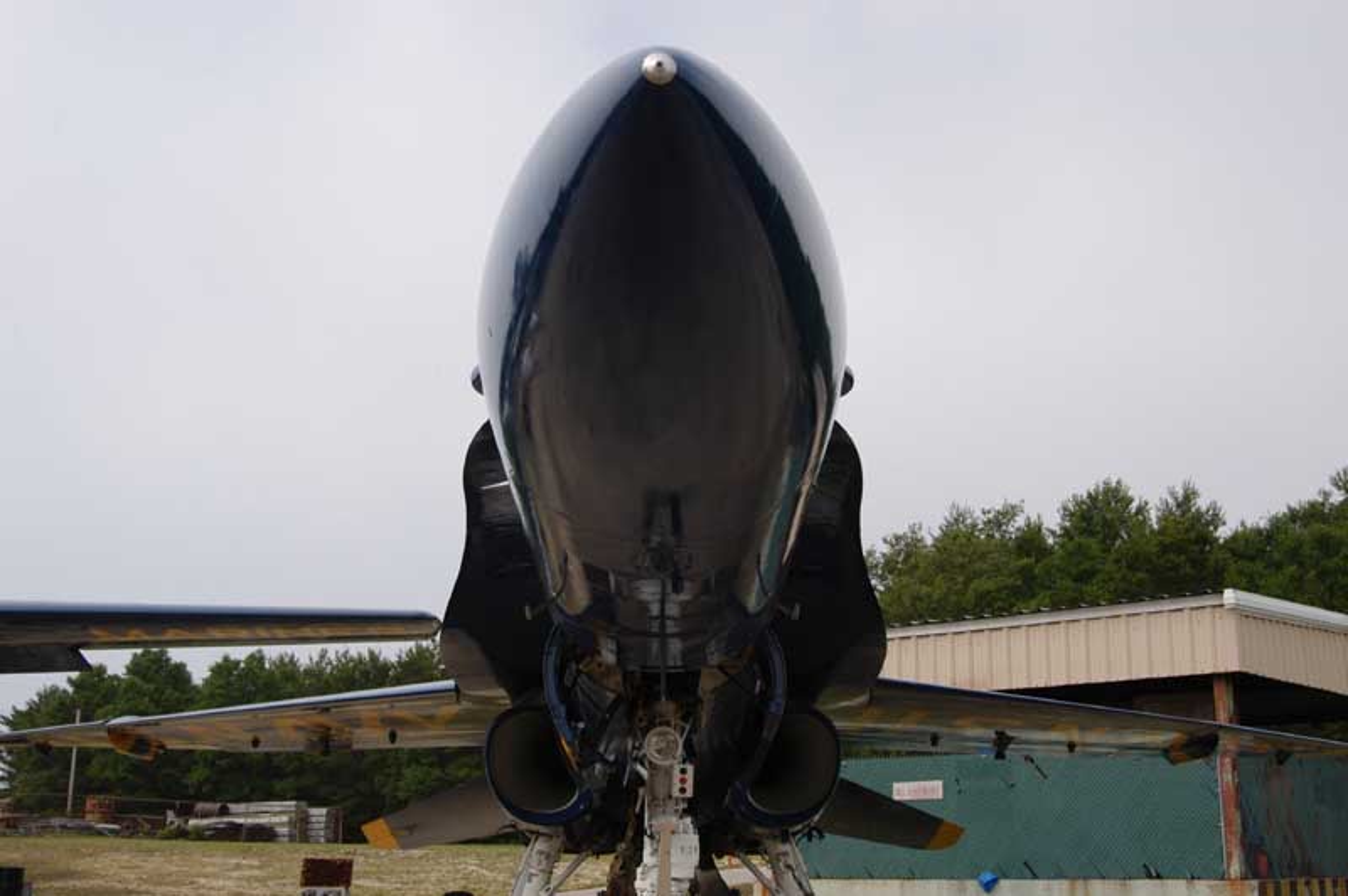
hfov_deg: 46.4
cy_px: 448
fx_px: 1571
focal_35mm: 42
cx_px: 674
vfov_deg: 31.8
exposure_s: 1/320
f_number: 9
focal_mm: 28
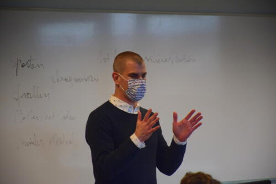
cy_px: 92
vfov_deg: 7.5
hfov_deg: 11.2
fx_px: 1404
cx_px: 138
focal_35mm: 183
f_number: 5.6
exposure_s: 1/200
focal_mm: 122
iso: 1600
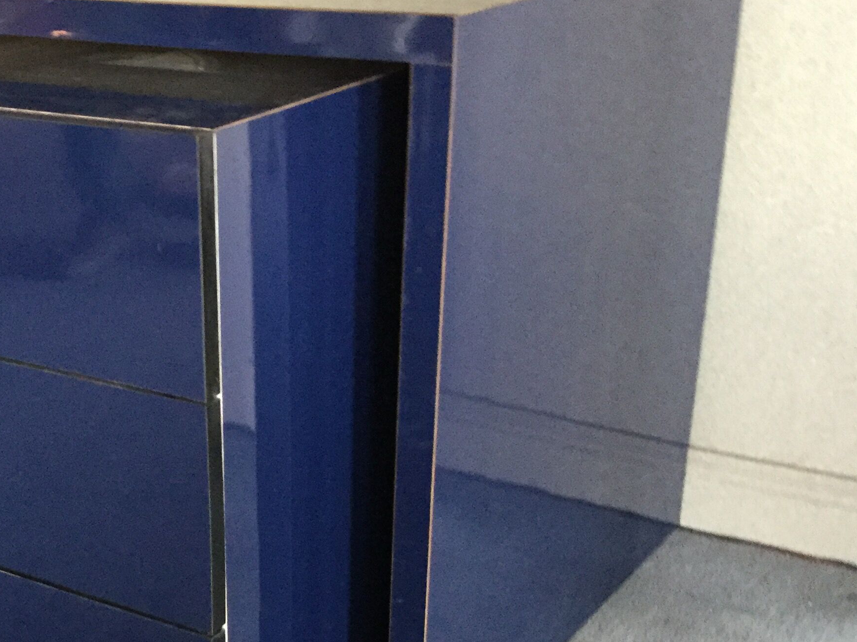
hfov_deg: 32.3
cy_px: 465
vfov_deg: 25.0
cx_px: 170
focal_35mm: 58
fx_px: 1436
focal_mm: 3.3
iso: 250
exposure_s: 1/33
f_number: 2.4
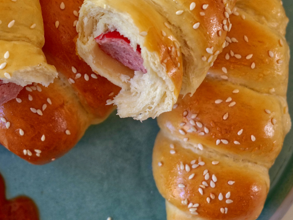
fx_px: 1100
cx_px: 41
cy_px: 50
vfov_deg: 11.4
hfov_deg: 15.0
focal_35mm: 130
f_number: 5.6
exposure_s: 1/80
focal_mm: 60
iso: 1250
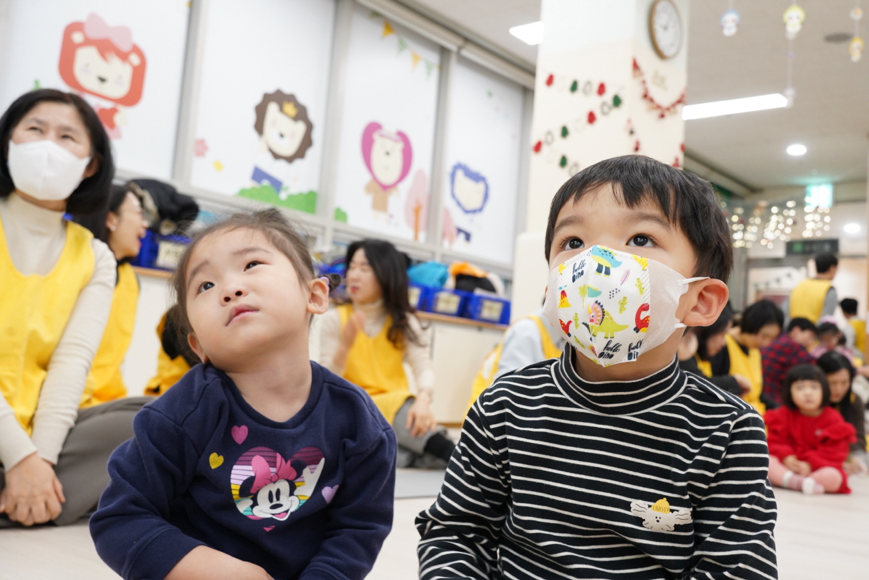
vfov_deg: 35.1
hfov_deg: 50.7
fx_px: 917
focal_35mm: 38
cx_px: 434
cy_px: 290
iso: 2500
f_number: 7.1
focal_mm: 38
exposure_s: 1/50
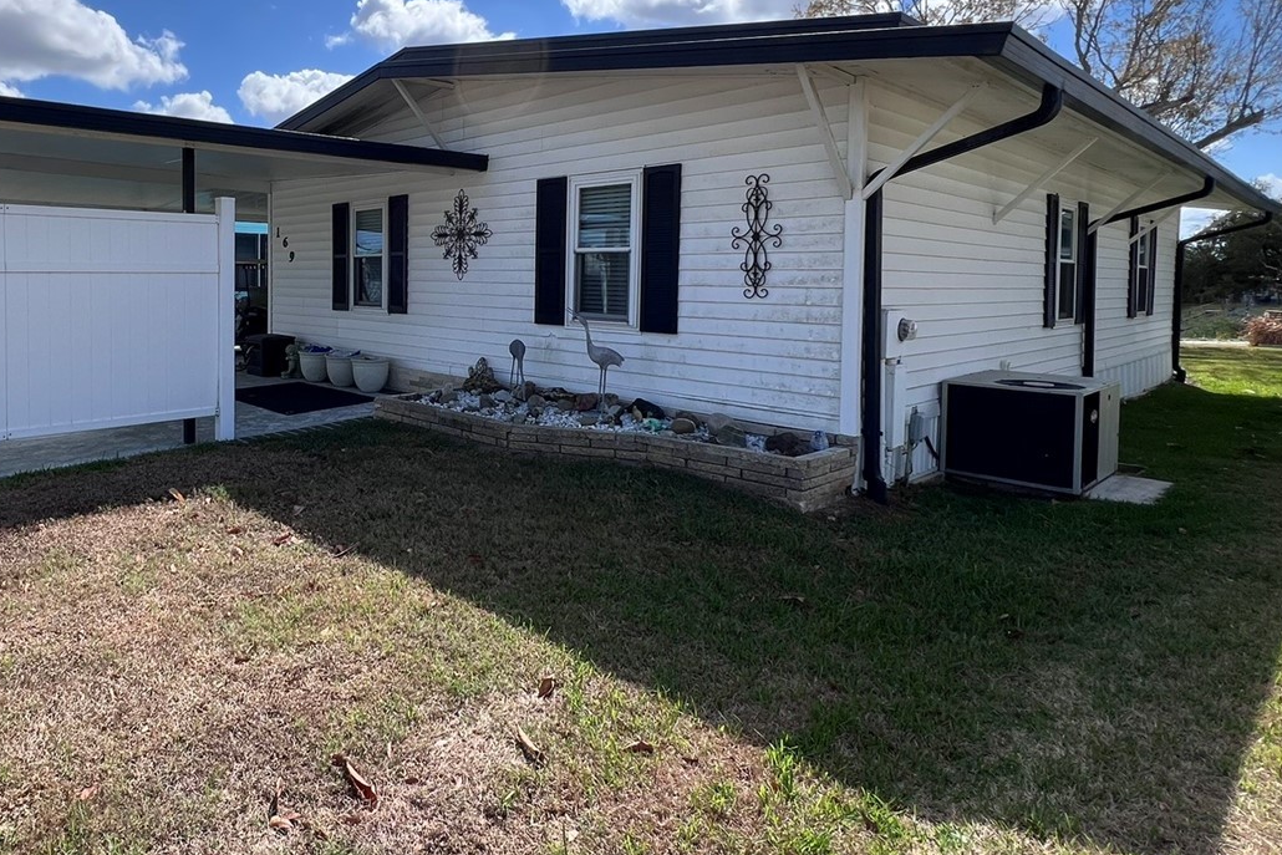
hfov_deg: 78.4
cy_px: 299
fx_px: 748
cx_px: 419
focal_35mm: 21
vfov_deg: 58.4
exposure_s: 1/1064
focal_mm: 1.57
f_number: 1.8
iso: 32
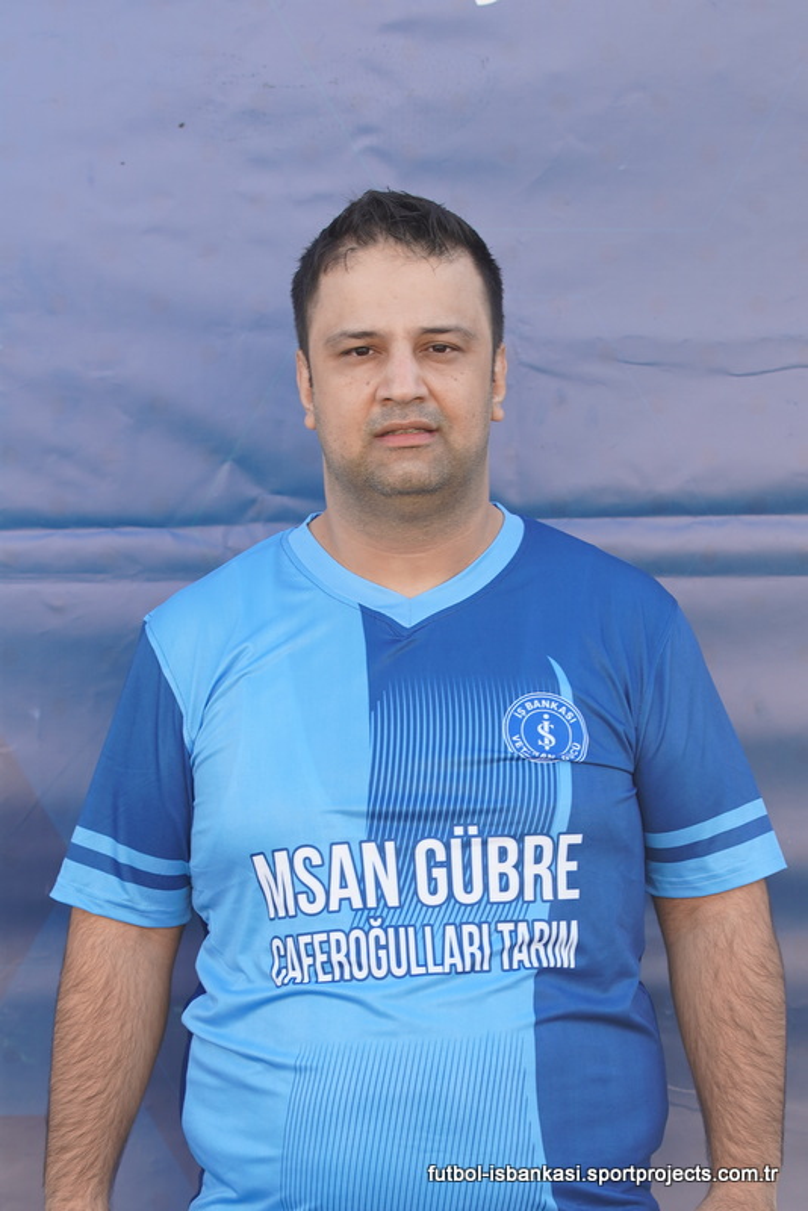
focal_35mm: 85
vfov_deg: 23.9
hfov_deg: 16.1
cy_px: 606
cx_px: 404
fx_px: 2859
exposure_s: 1/160
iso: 100
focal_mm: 85
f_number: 4
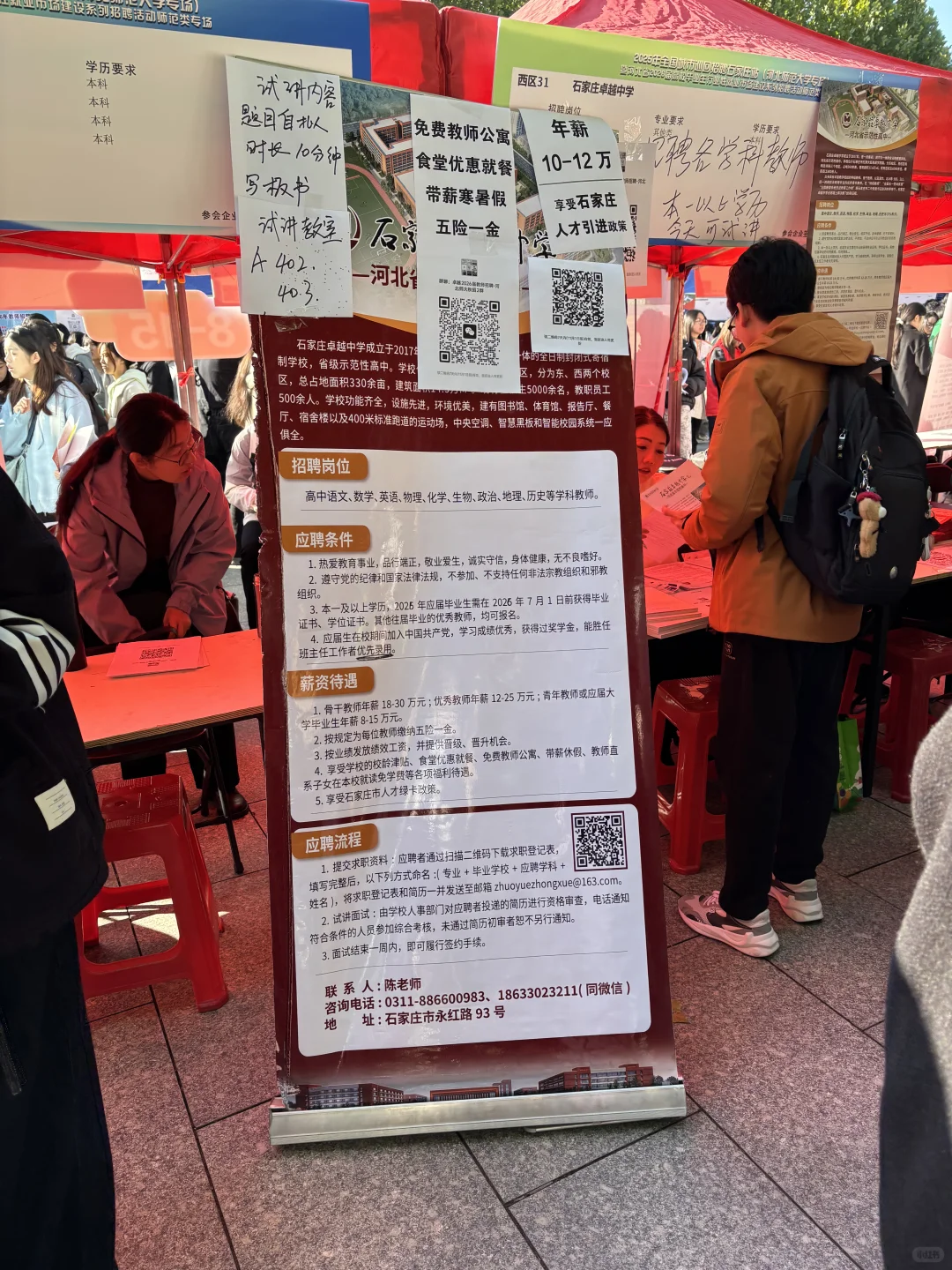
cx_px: 476
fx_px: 953
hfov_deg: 53.1
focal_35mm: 26
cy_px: 635
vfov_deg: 67.3
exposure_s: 1/336
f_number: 1.6
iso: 50
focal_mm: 5.96
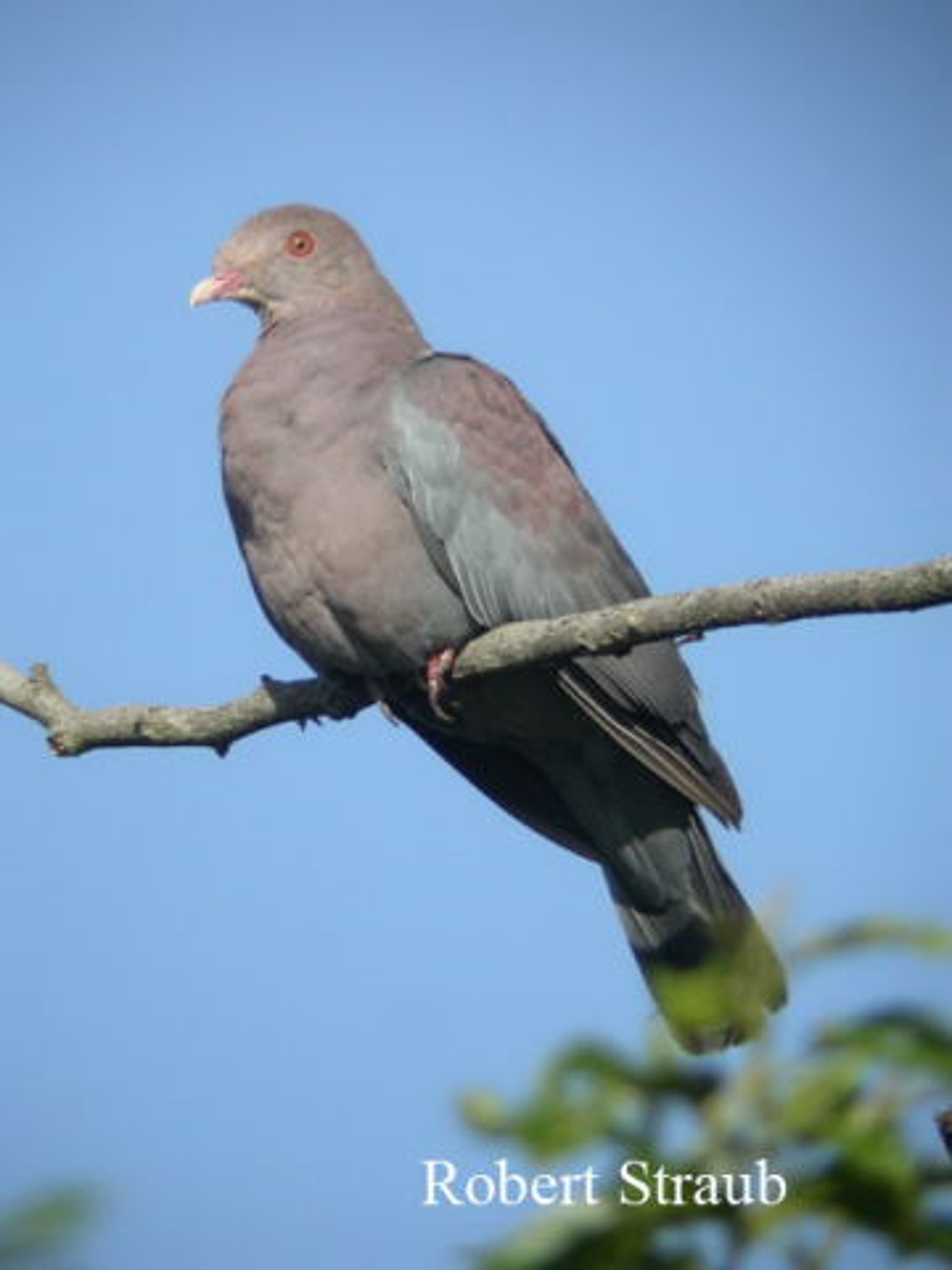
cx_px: 476
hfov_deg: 14.0
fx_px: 3887
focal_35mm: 106
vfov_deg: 18.5
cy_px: 635
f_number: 4.1
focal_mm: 22
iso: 100
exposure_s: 1/193
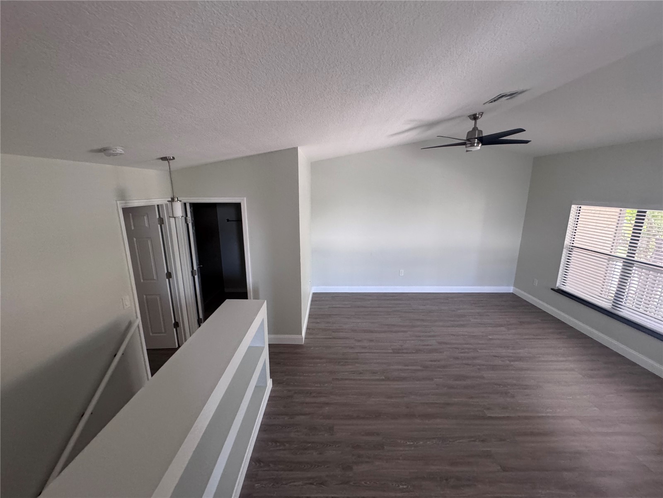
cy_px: 249
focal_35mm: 14
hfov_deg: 102.1
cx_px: 332
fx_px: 268
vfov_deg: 85.7
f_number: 2.2
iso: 400
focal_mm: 2.22
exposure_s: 1/60
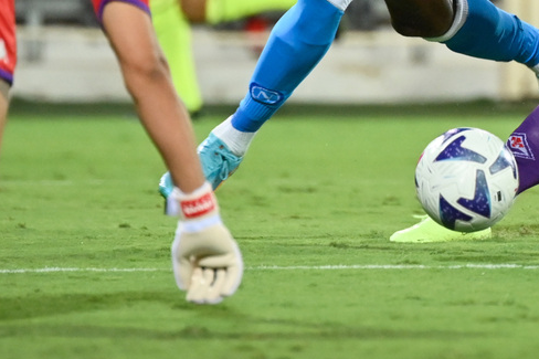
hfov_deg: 2.1
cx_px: 400
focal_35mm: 976
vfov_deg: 1.4
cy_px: -130
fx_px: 14607
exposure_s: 1/1600
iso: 2000
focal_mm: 340
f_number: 4
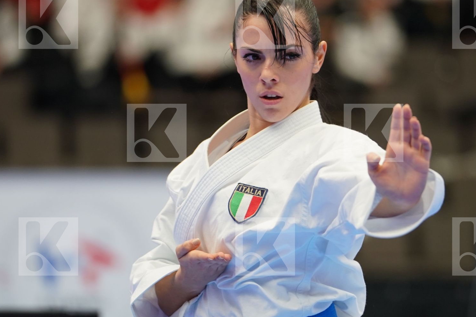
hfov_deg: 5.7
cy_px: 133
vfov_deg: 3.8
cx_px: 265
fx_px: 4799
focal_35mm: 363
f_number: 2.8
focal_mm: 200
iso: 800
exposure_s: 1/320
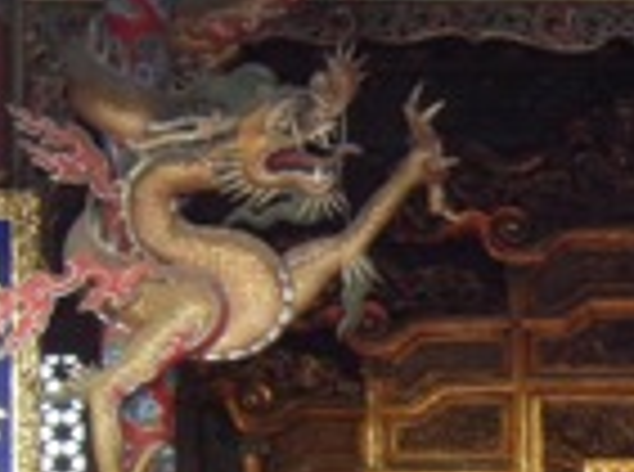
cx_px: 697
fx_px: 2229
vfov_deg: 11.6
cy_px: 719
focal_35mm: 122
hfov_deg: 15.7
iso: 320
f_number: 3.5
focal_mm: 6.6
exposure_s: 1/45
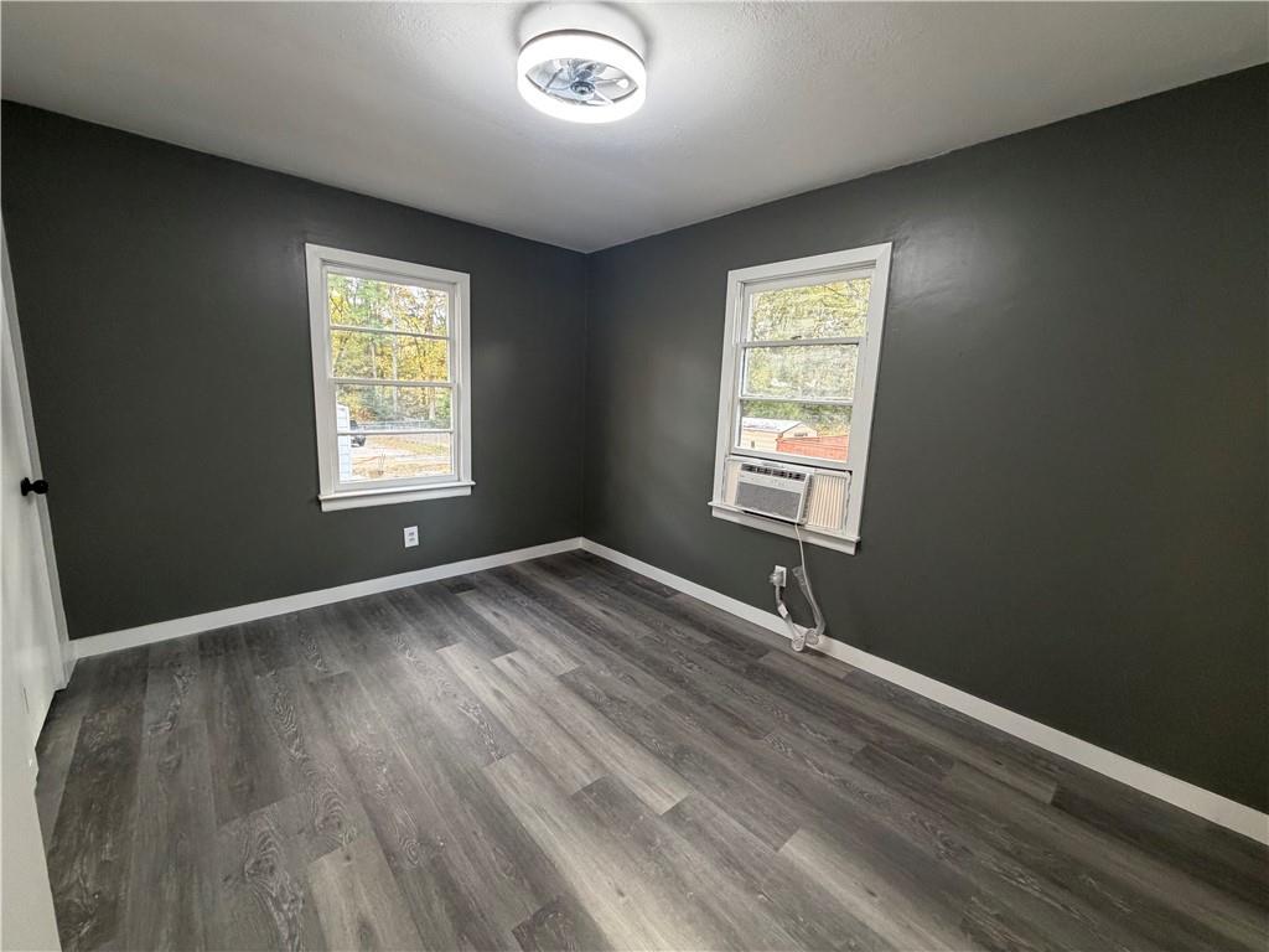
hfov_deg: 102.1
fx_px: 513
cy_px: 476
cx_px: 634
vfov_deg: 85.7
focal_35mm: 14
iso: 320
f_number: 2.2
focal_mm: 2.22
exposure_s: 1/60
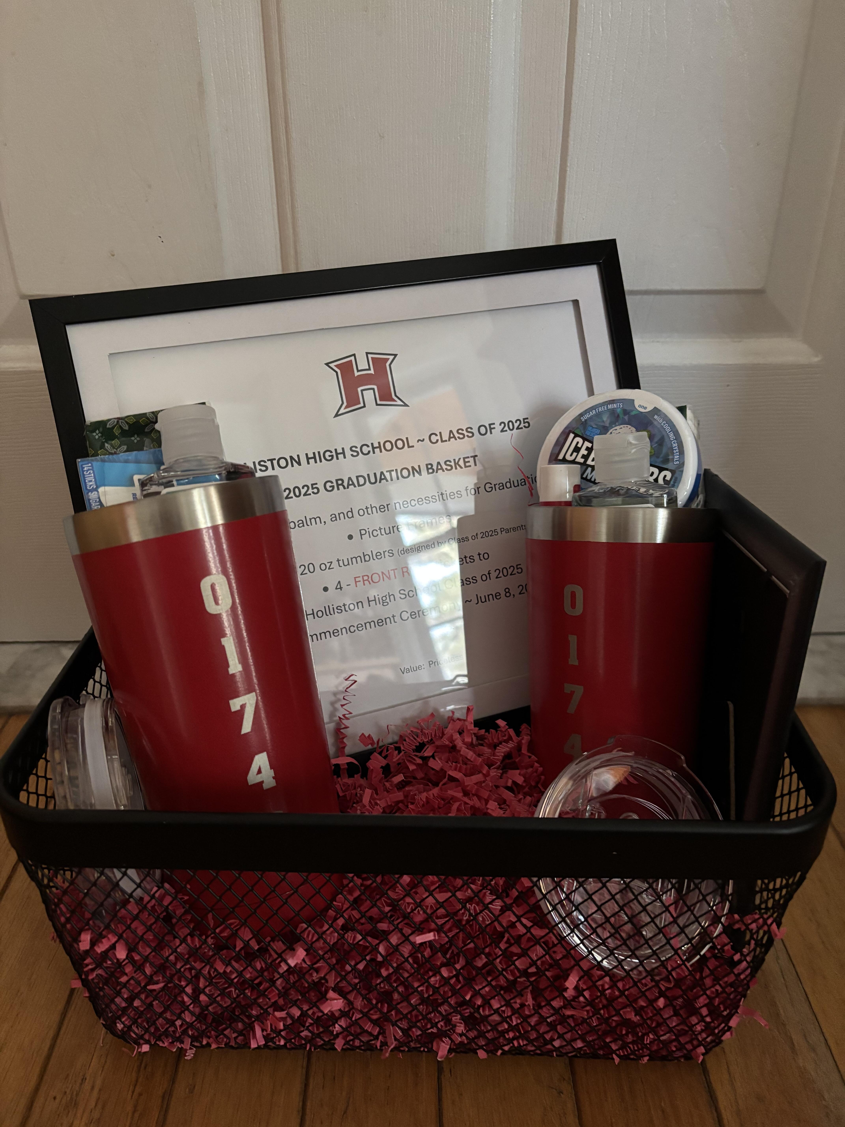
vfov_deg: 67.3
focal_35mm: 26
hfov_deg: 53.1
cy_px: 564
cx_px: 422
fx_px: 846
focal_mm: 5.96
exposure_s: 1/30
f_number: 1.6
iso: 640
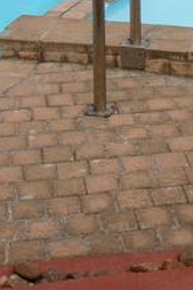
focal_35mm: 107
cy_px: -52
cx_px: 89
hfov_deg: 12.8
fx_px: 862
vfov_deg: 18.2
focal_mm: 5.1
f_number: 10.8
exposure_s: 1/105
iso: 100
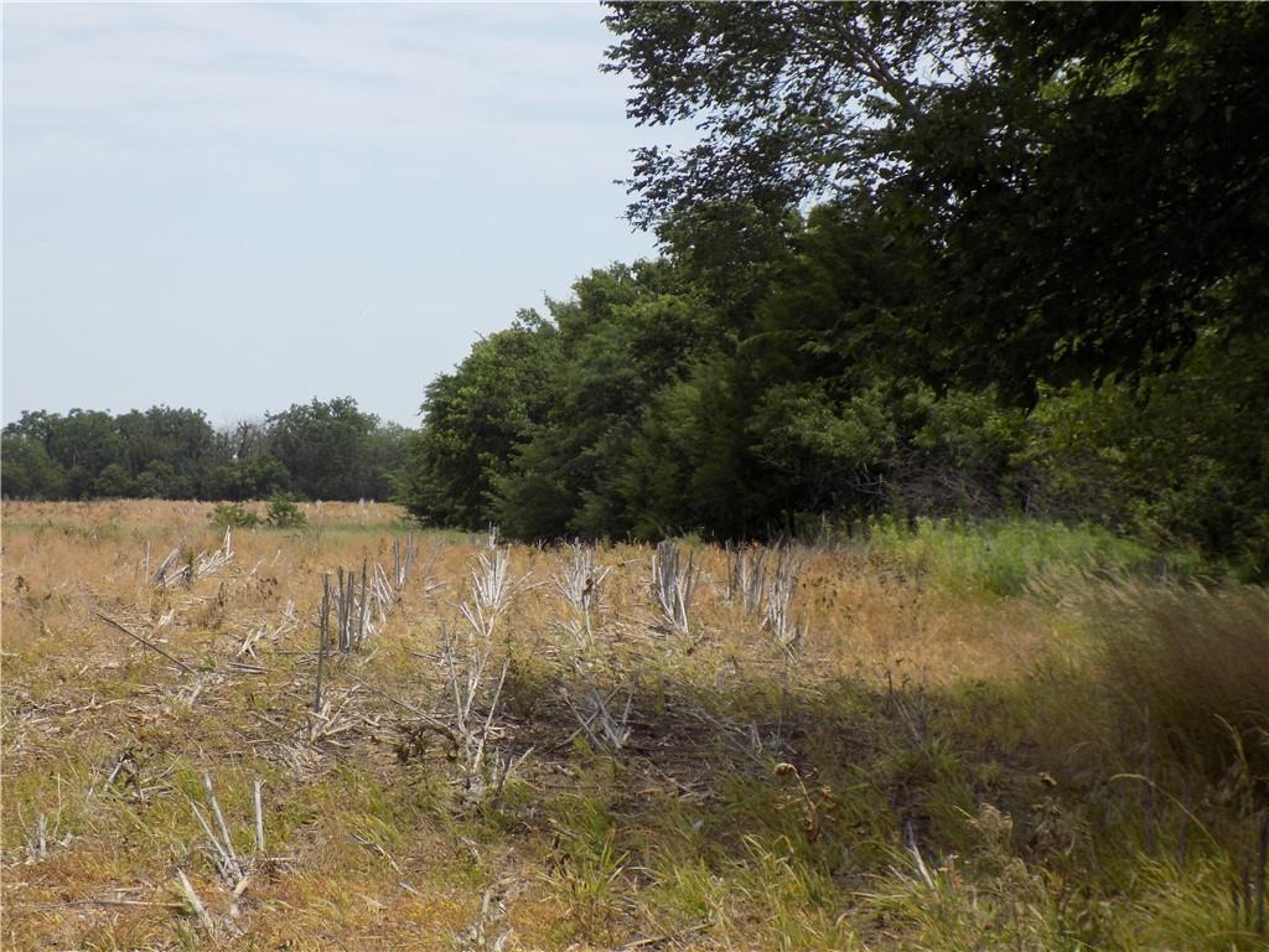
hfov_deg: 16.7
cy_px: 476
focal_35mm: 118
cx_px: 634
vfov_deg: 12.6
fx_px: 4326
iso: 80
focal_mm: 20.9
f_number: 4.8
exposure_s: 1/400
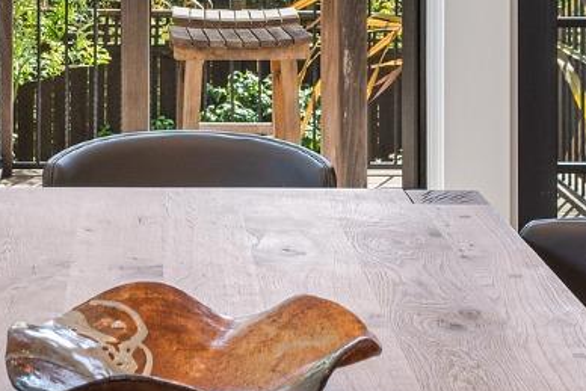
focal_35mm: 112
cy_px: -165
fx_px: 1824
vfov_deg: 11.8
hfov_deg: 18.2
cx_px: 159
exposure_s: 1/30
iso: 100
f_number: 8
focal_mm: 29
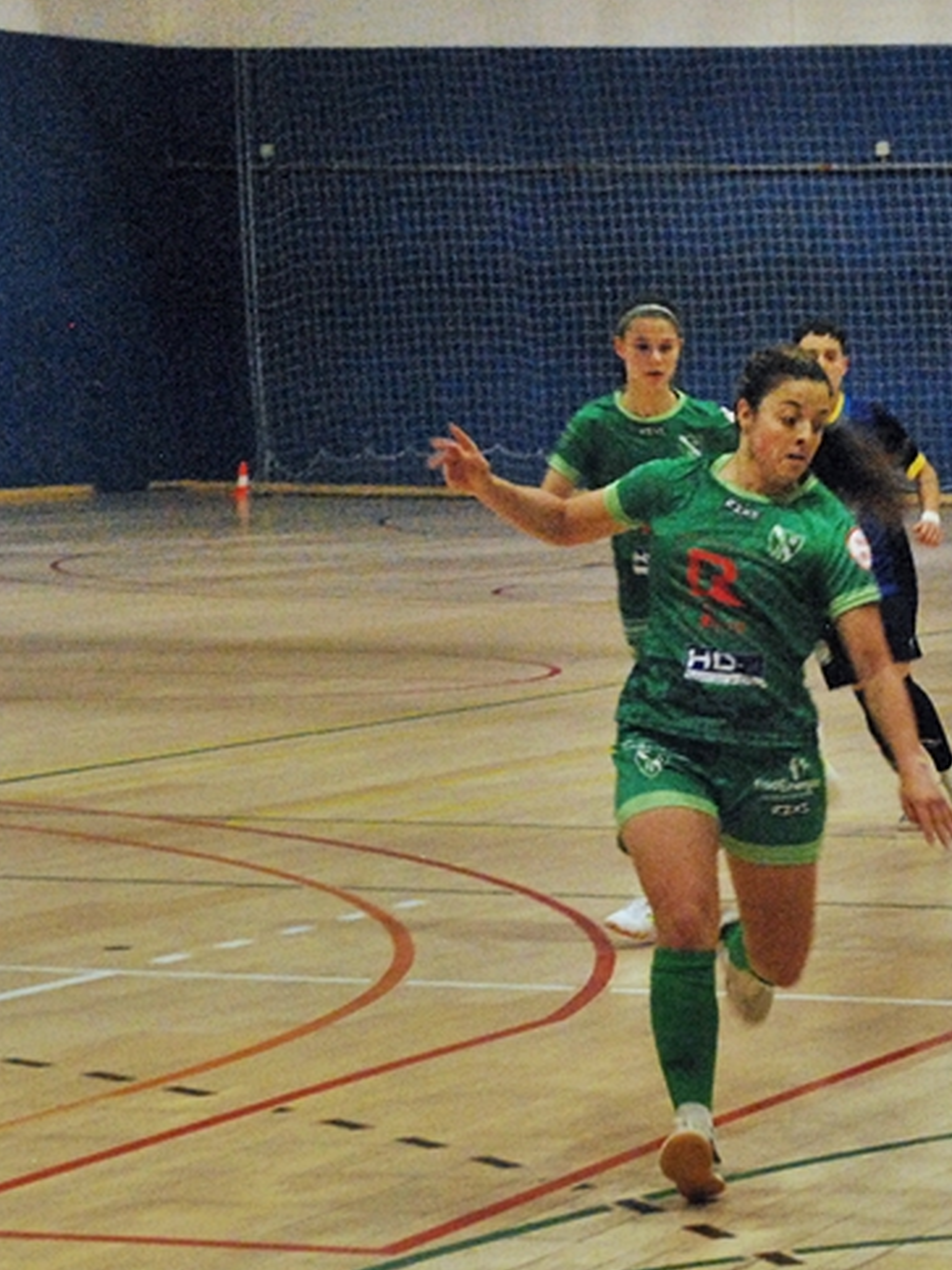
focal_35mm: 149
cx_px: 1060
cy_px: 870
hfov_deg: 9.8
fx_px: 5464
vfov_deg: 13.2
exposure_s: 1/125
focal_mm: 50
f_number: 9
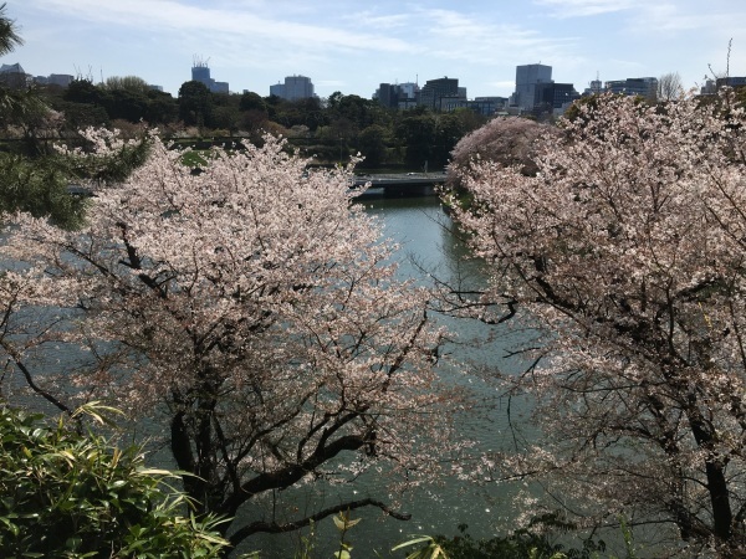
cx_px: 373
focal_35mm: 29
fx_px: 625
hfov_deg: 61.7
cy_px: 280
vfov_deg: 48.2
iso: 25
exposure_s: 1/2262
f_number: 2.2
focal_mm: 4.15
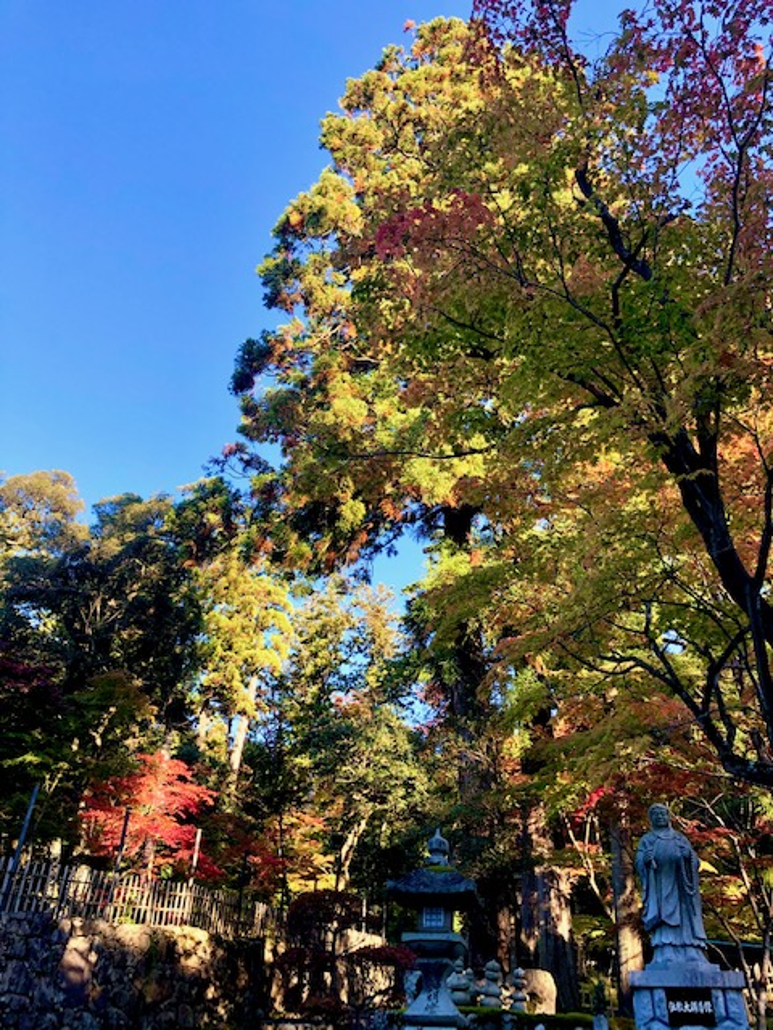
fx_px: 834
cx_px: 386
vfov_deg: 63.4
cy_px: 515
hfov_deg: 49.7
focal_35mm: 28
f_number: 1.8
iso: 20
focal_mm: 3.99
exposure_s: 1/151
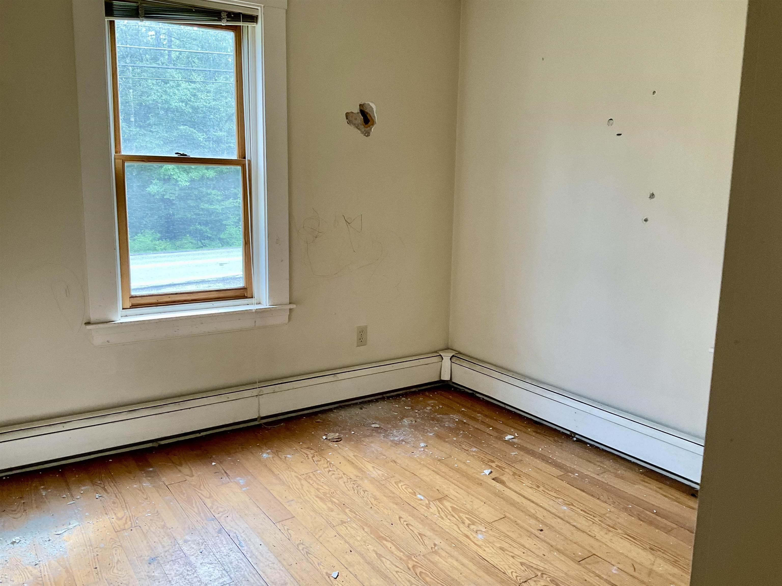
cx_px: 391
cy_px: 293
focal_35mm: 29
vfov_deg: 48.2
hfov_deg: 61.7
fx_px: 655
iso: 50
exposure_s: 1/60
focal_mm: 3
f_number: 1.8
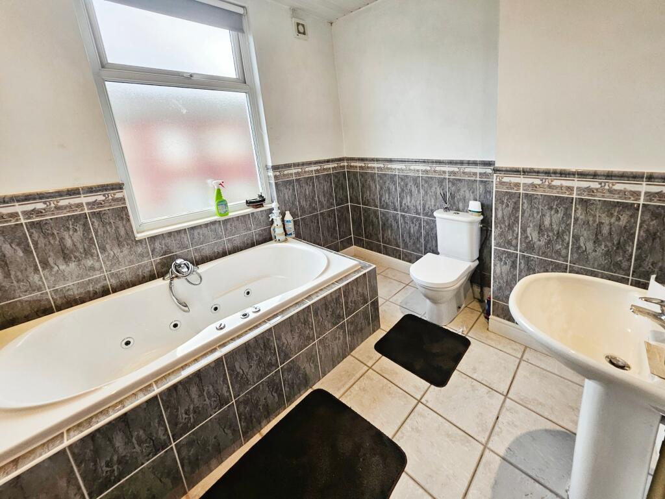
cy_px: 250
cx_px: 332
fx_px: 250
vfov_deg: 90.0
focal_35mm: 13
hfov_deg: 106.2
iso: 80
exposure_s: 1/50
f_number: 2.2
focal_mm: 1.7
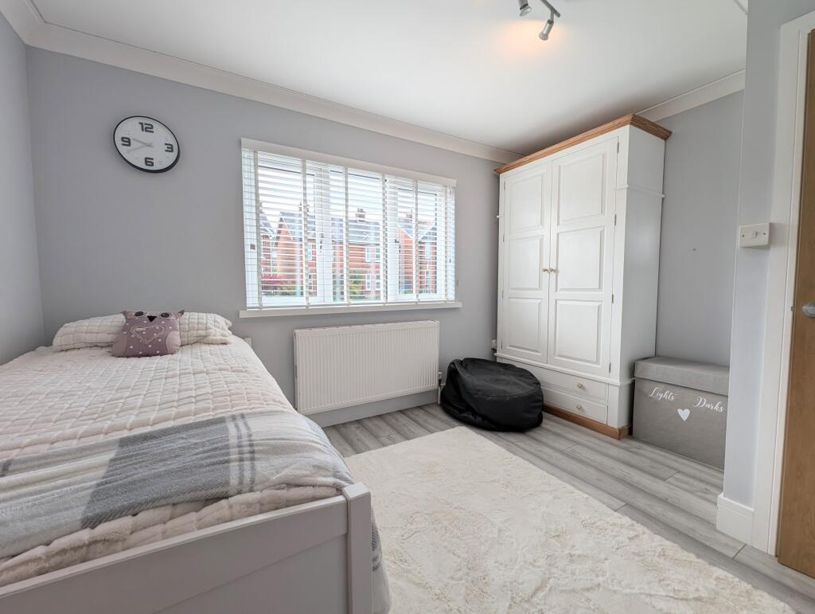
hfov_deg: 106.1
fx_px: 307
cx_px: 408
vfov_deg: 90.1
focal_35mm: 13
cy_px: 307
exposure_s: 1/279
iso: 41
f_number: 2.2
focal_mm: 1.95
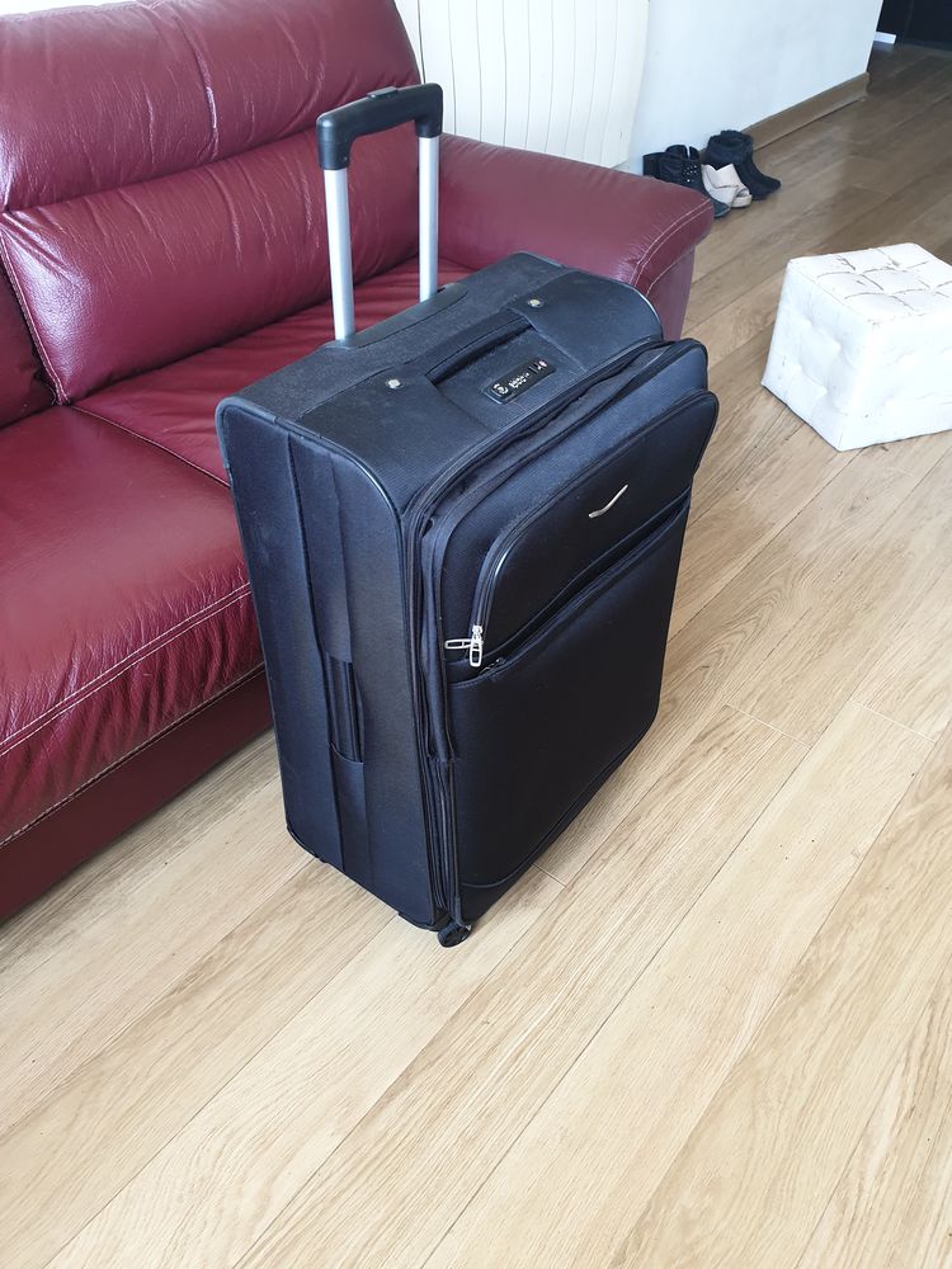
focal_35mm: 26
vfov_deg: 67.3
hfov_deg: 53.1
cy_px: 634
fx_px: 953
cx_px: 476
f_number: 2.4
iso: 160
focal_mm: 4.3
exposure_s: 1/50
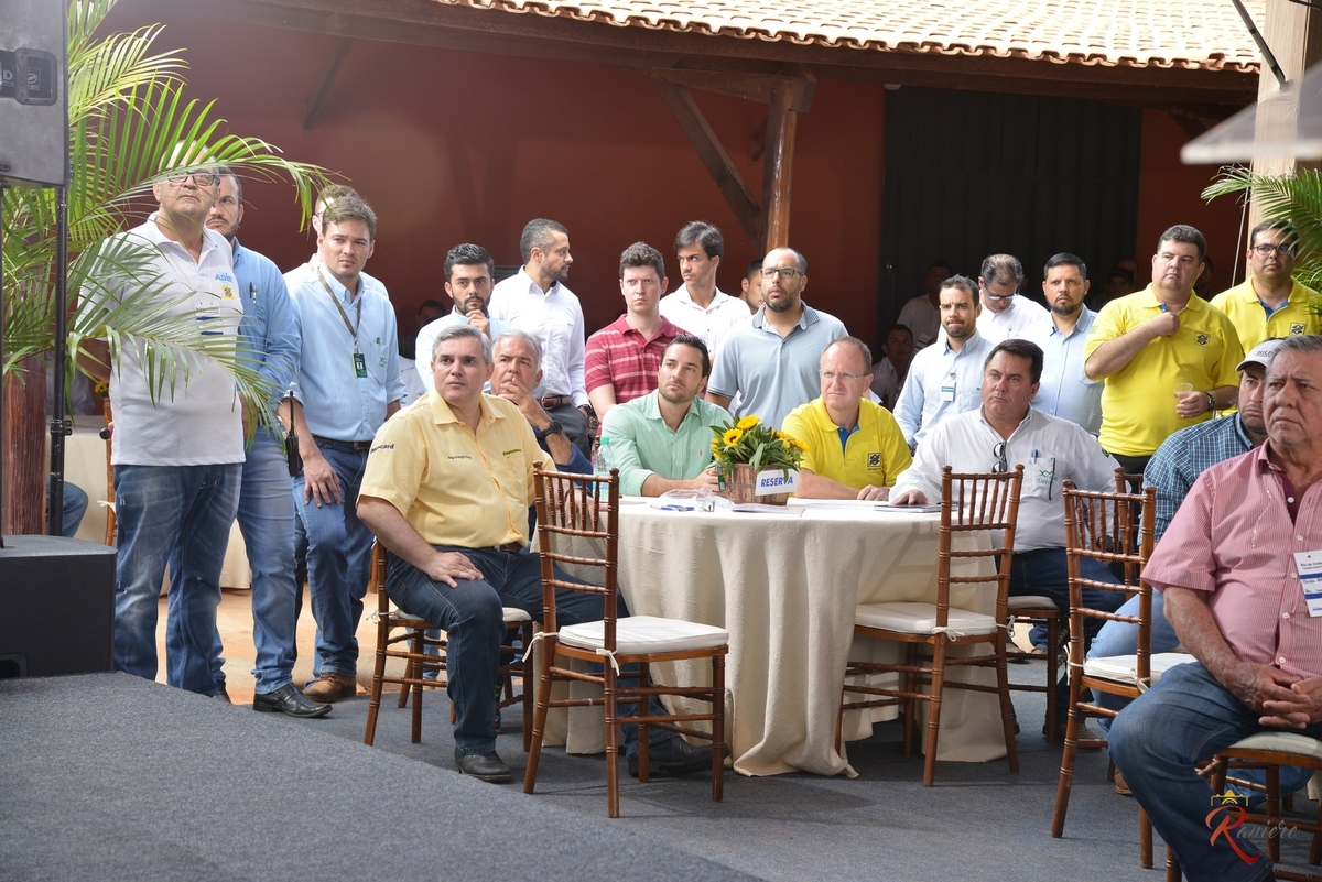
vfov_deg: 20.6
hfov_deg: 30.5
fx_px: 2424
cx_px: 661
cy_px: 441
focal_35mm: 66
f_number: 6.3
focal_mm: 66
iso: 800
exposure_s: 1/160
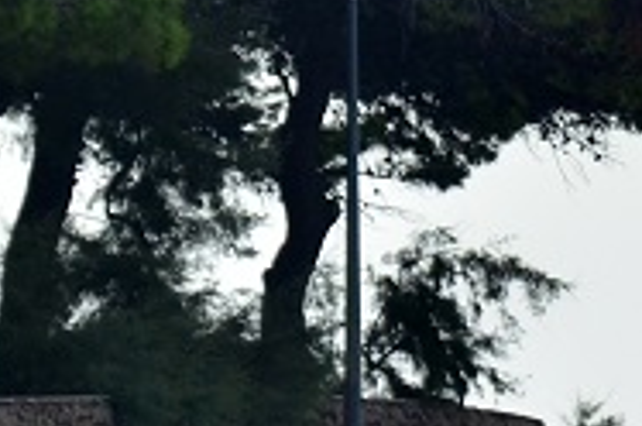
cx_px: 1183
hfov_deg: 1.3
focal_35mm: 1563
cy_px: 421
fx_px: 27820
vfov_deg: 0.9
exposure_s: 1/2000
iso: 400
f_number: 5.6
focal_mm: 195
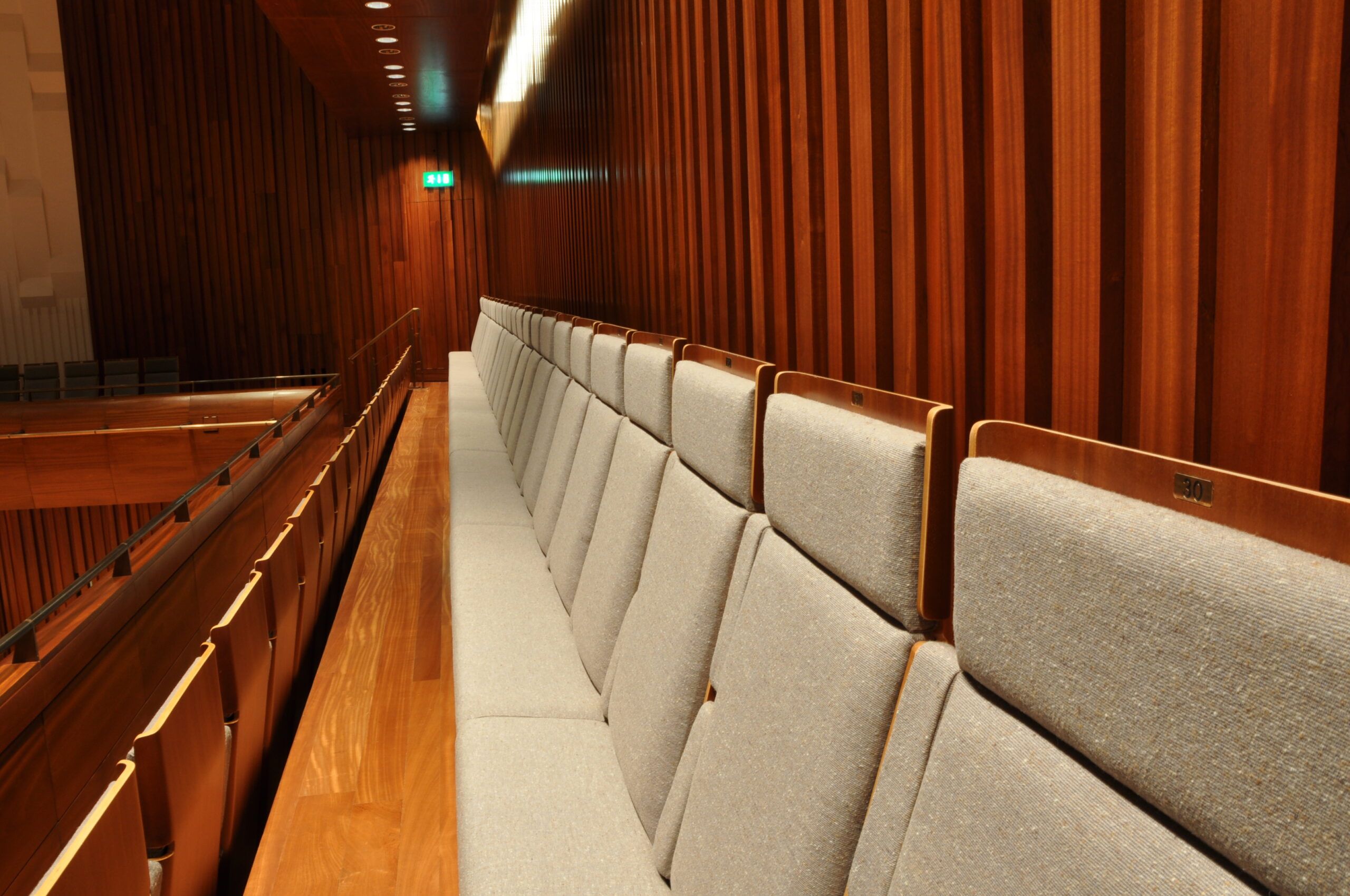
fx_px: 1011
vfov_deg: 47.8
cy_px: 448
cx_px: 675
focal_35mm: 27
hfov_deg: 67.4
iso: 200
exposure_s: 2.5
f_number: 16
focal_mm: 18
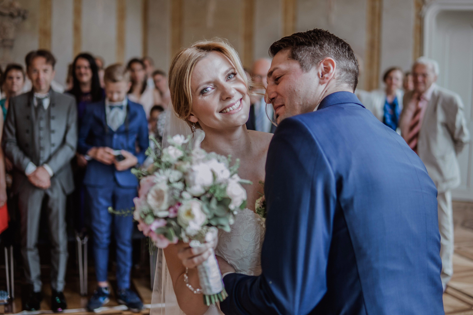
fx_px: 591
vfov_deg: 29.9
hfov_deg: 43.6
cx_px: 236
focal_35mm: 45
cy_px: 158
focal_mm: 30
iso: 320
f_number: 1.4
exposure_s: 1/125
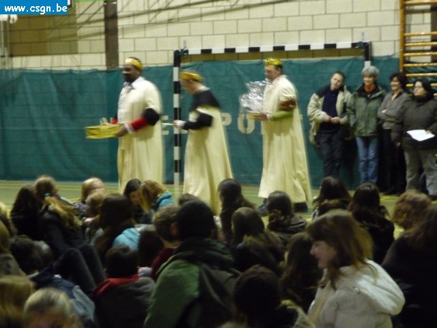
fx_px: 1060
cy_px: 164
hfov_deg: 23.3
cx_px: 218
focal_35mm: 84
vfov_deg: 17.6
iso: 800
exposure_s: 1/8
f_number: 4.7
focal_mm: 14.2
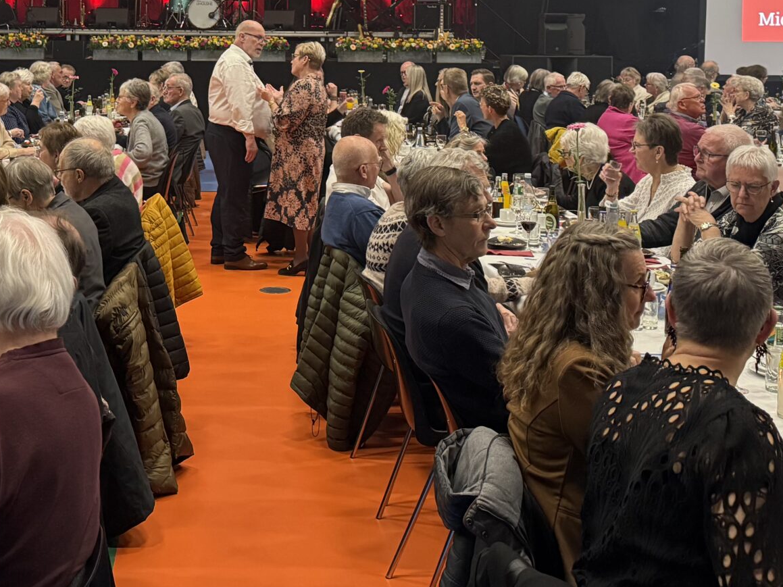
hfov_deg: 35.7
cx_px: 249
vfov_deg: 26.5
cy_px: 51
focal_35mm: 53
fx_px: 1199
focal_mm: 6.76
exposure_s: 1/60
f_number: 1.78
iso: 800
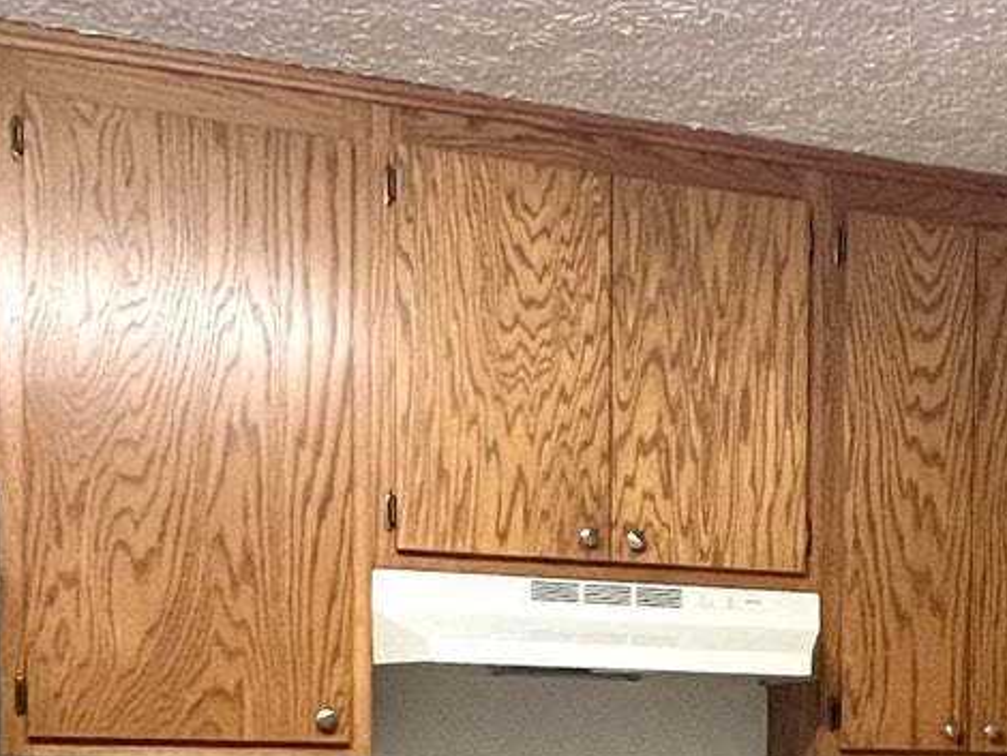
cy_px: 872
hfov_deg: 30.9
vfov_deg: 23.1
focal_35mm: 59
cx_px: 942
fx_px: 1717
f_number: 1.8
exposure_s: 1/60
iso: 250
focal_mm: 1.57
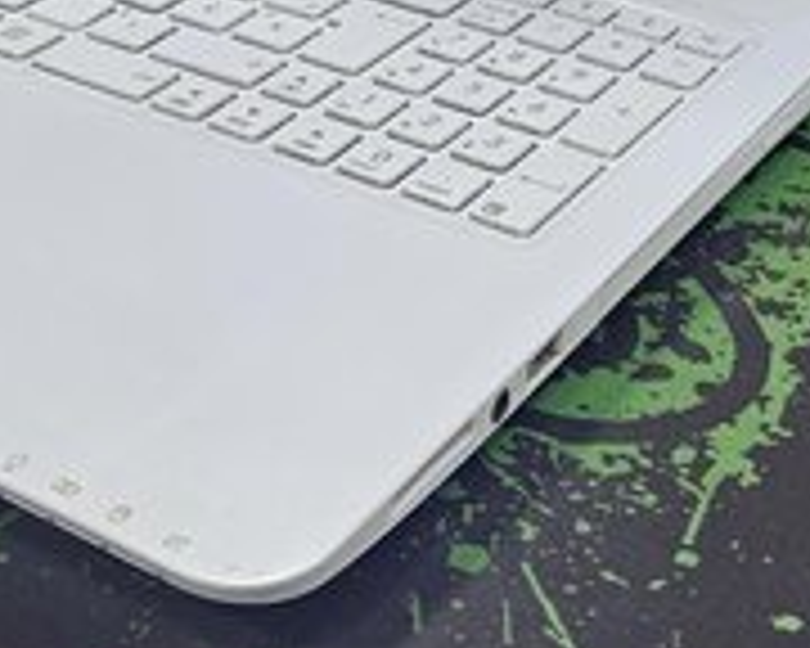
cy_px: -158
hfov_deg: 23.8
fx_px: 1918
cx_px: 342
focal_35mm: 80
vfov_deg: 18.1
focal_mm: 5.4
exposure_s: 1/180
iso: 40
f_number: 1.8
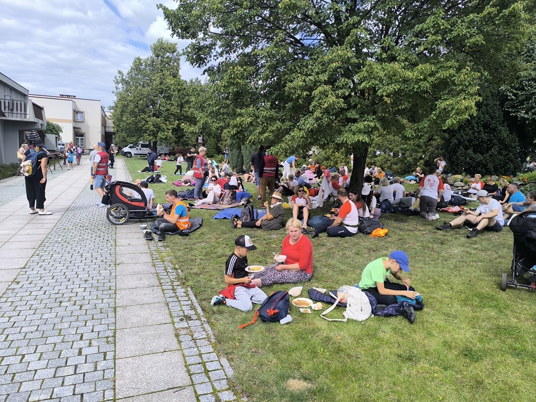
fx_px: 356
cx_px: 268
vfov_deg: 58.9
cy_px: 201
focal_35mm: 23
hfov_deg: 73.9
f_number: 1.65
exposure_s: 1/711
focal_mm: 6.14
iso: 50
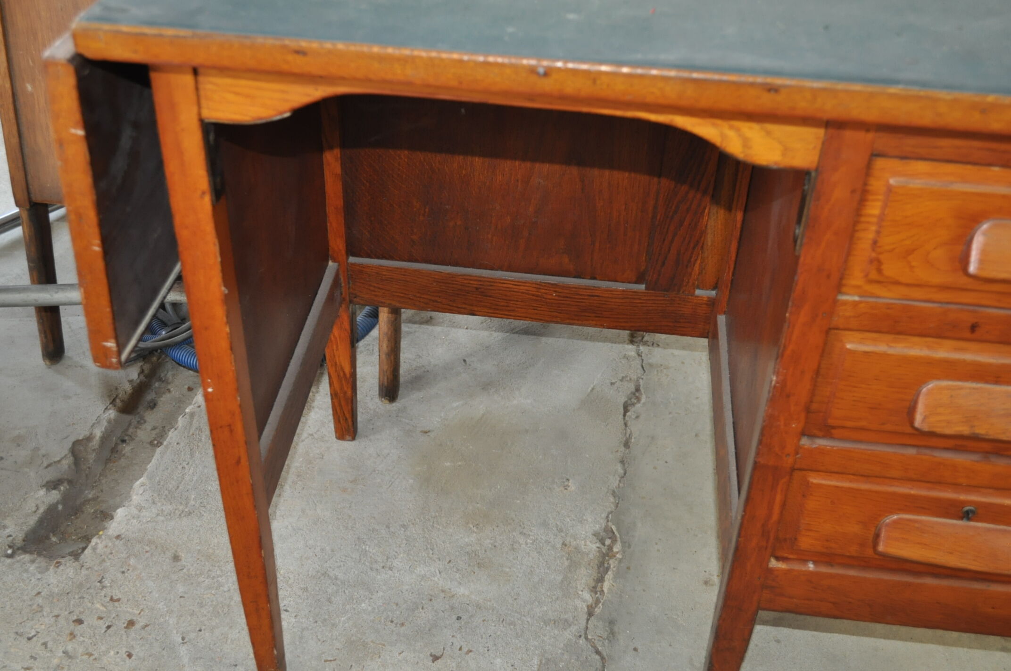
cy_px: 336
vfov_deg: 31.8
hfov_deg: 46.4
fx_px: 1178
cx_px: 506
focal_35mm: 42
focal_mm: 28
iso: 800
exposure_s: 1/60
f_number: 4.5
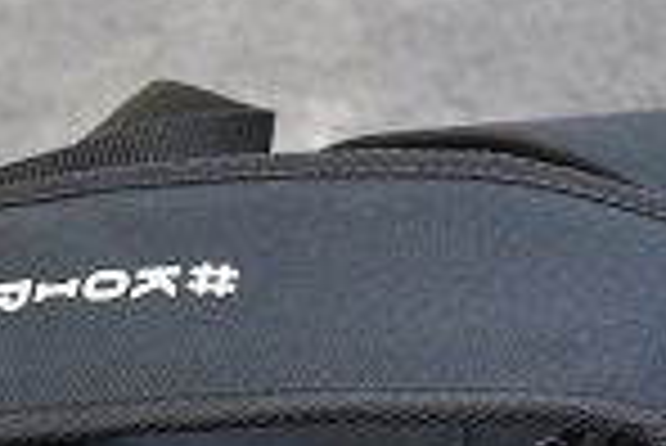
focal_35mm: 184
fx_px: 3407
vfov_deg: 7.3
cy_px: 802
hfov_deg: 10.8
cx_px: -306
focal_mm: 26
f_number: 5.6
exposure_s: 1/125
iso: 160
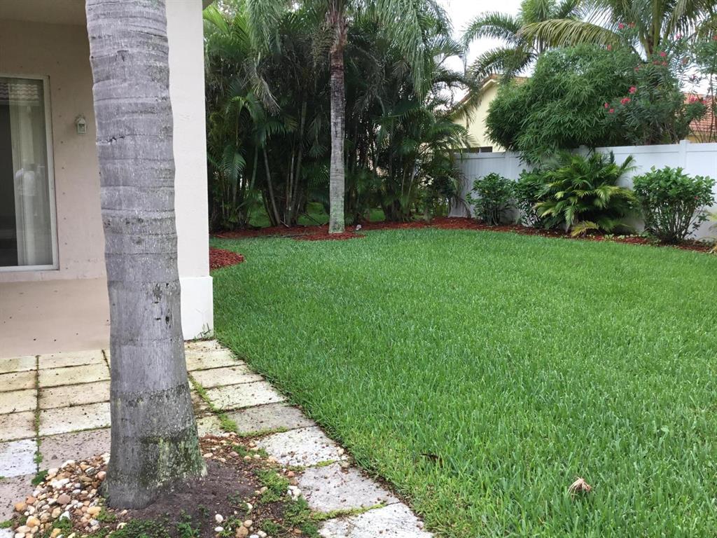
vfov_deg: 45.4
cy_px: 269
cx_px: 358
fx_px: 642
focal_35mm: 31
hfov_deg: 58.4
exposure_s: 1/120
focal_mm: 3.3
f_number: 2.4
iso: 25
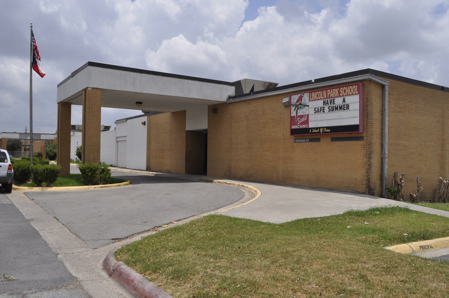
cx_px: 224
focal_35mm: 30
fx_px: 374
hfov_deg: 62.0
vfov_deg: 43.5
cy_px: 149
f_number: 11
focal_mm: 20
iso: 200
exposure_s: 1/500
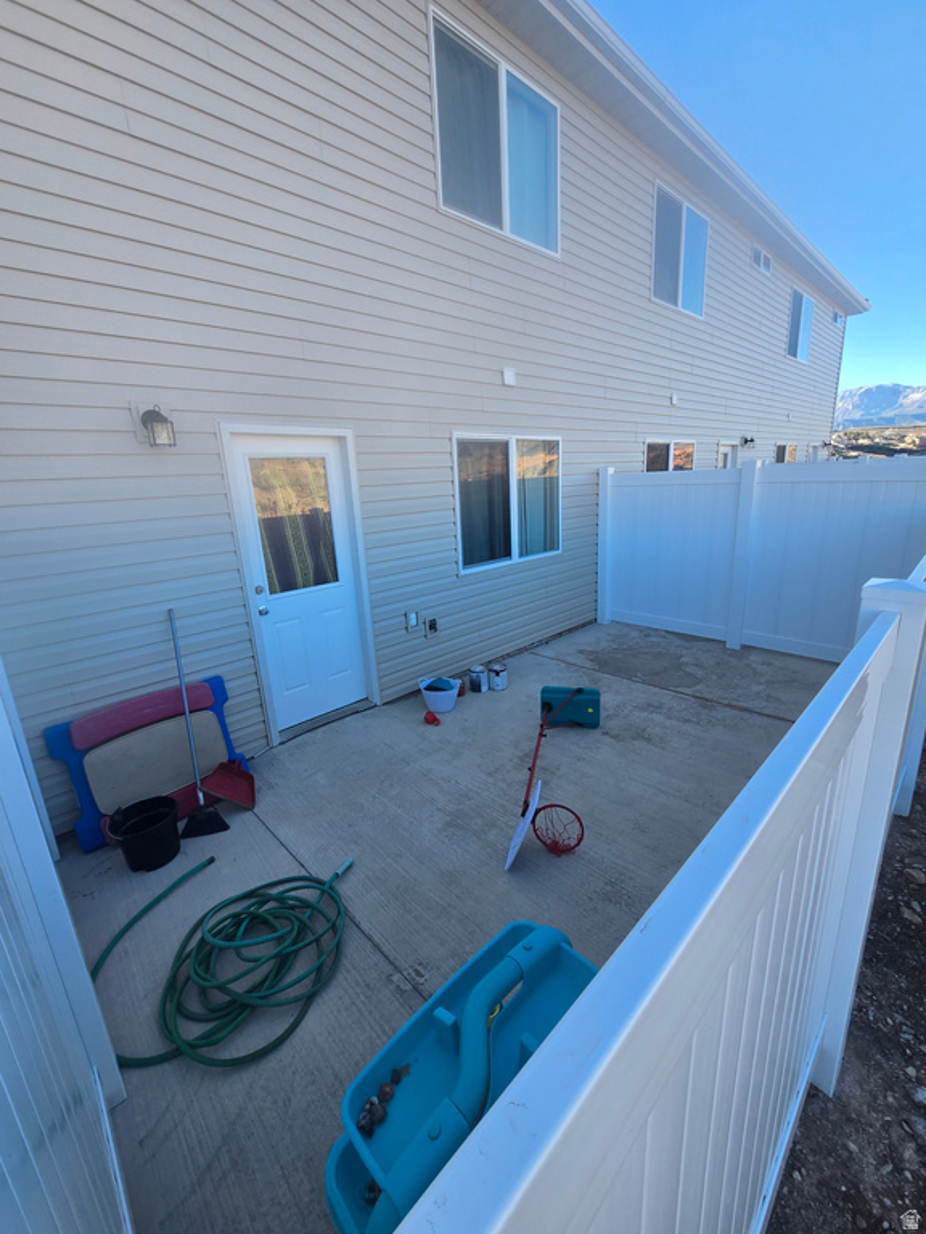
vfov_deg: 106.2
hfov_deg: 89.9
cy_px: 617
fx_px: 464
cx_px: 463
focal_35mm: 13
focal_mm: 2.2
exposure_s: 1/430
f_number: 2.2
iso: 50
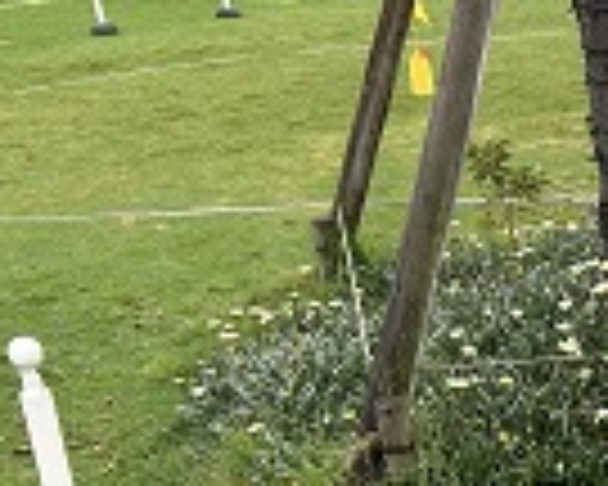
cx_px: 779
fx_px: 1350
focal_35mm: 75
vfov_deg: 19.5
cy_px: 549
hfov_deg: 22.8
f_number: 1.5
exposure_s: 1/808
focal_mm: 5.7
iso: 50
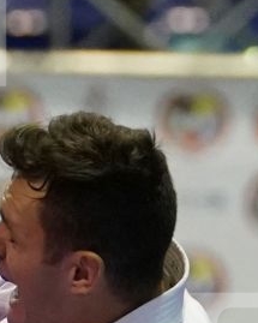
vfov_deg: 1.5
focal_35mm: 1283
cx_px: -106
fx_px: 12253
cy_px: 402
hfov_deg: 1.2
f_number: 2.8
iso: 5000
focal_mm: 136
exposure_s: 1/800
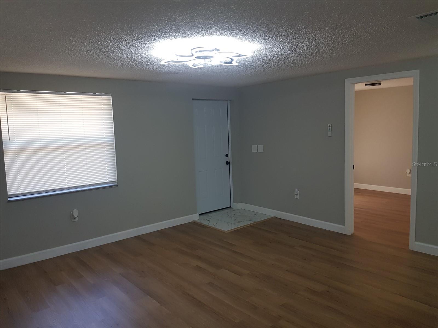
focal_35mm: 26
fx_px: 329
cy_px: 164
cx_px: 219
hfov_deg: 67.3
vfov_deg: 53.1
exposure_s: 1/60
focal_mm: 4.3
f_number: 1.7
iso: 125
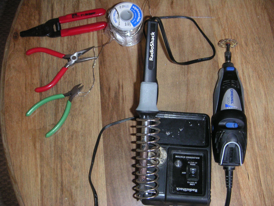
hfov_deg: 42.1
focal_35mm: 45
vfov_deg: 32.2
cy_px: 103
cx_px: 137
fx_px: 356
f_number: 2.9
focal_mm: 7
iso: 160
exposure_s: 1/45
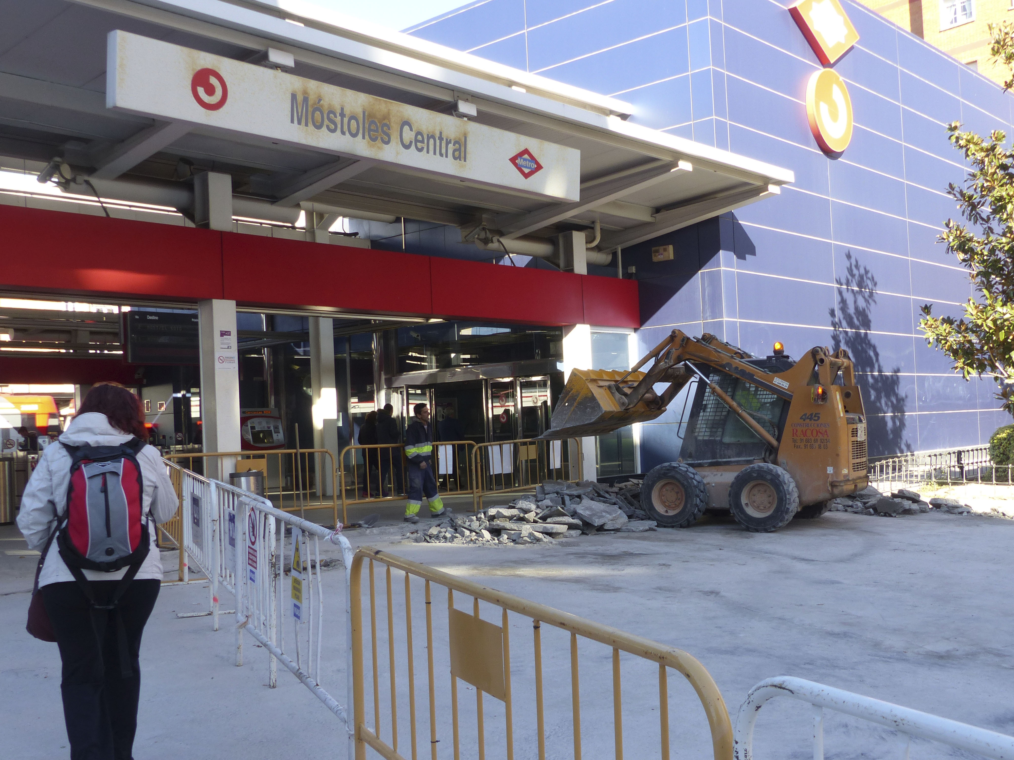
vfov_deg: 42.9
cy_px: 380
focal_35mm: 33
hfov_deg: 55.4
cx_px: 507
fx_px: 967
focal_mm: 5.9
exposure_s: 1/200
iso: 100
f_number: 4
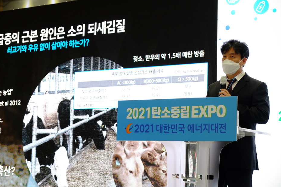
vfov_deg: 18.2
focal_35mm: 75
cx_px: 138
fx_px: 585
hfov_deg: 27.0
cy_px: 92
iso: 1600
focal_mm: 48.4
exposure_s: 1/125
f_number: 4
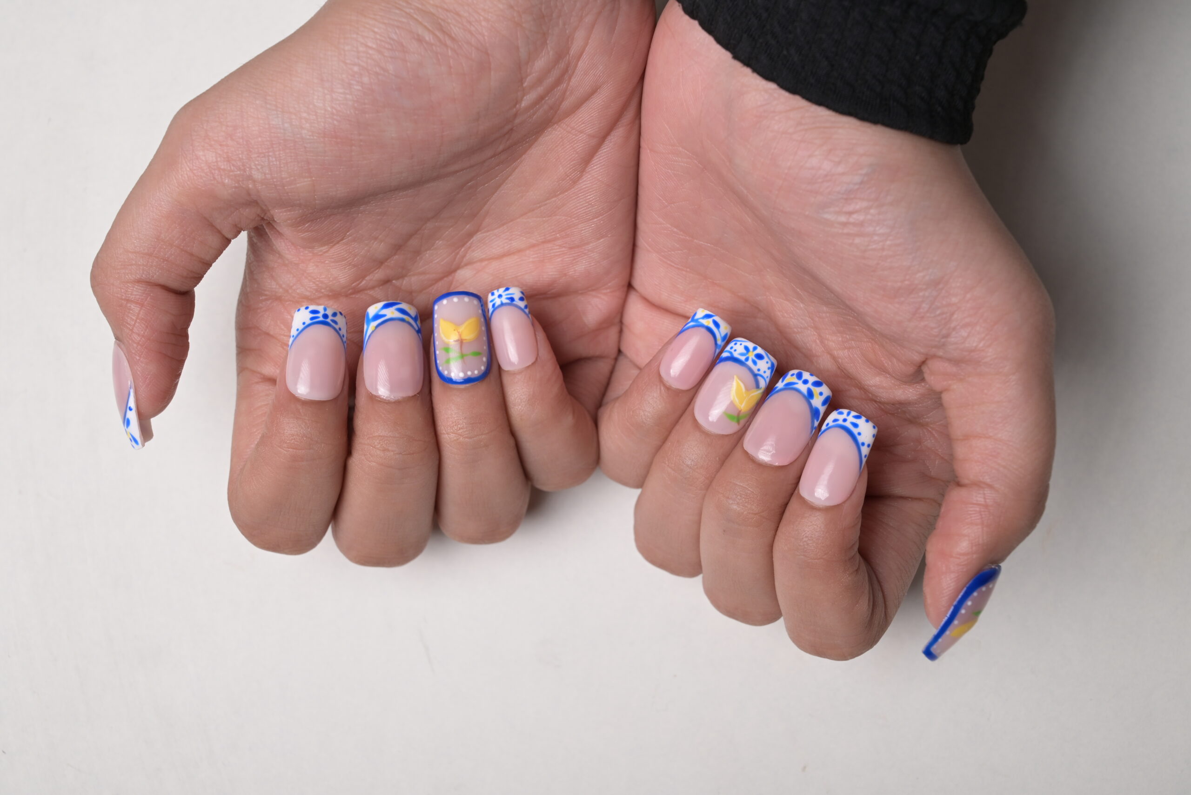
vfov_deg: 19.5
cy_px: 398
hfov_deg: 28.8
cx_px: 596
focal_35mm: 70
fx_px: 2317
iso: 250
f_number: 9
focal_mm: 70
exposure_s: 1/160
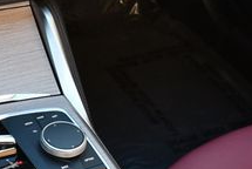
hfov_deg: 16.5
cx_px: -43
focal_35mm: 119
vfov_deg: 11.4
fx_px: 834
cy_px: -16
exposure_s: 1/250
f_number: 3.8
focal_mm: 20
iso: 500
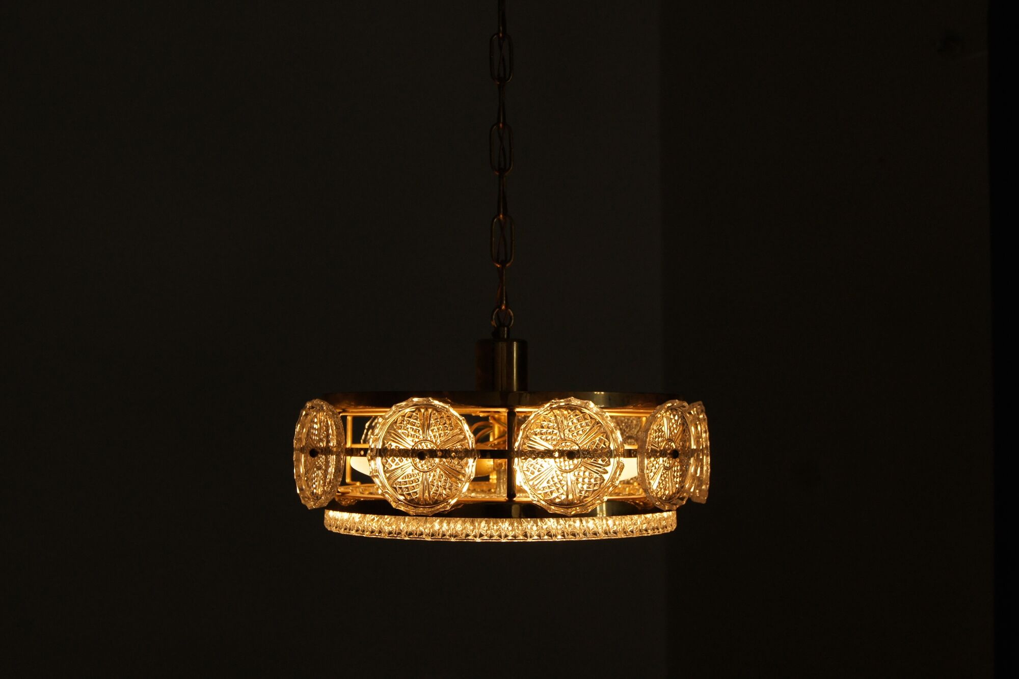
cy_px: 340
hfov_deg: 43.6
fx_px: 1274
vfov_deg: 29.9
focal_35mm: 45
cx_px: 510
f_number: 5.6
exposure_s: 1/320
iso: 400
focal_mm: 30
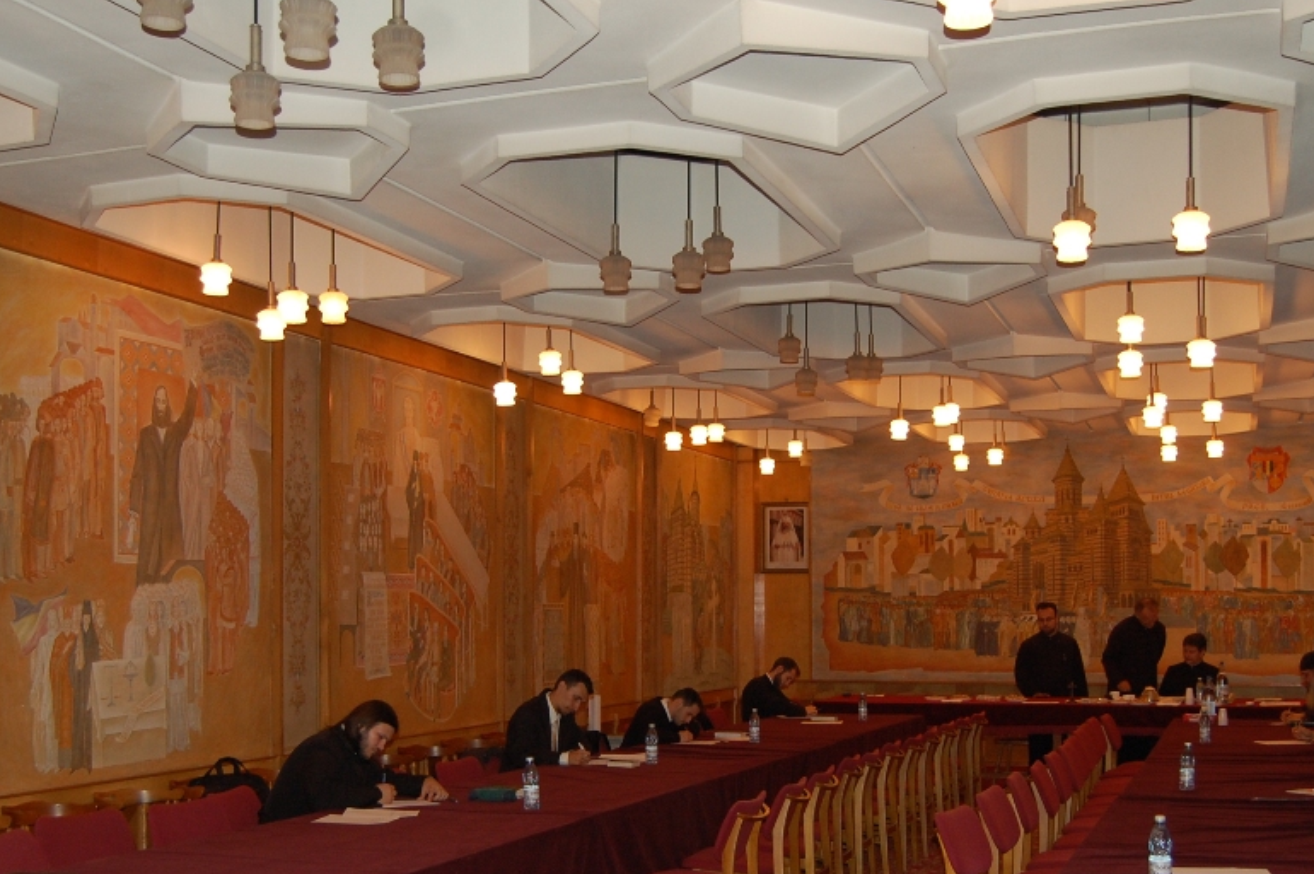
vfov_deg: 29.6
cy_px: 584
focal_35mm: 45
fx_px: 1641
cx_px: 678
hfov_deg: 43.6
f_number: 3.8
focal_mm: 20
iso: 400
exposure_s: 1/60
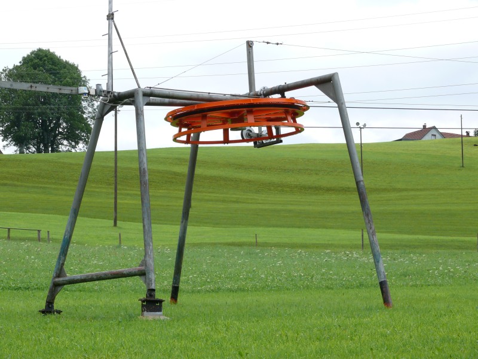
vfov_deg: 12.8
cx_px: 239
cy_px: 180
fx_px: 1602
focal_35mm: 116
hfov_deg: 17.0
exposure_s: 1/250
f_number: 5.6
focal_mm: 24.4
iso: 100
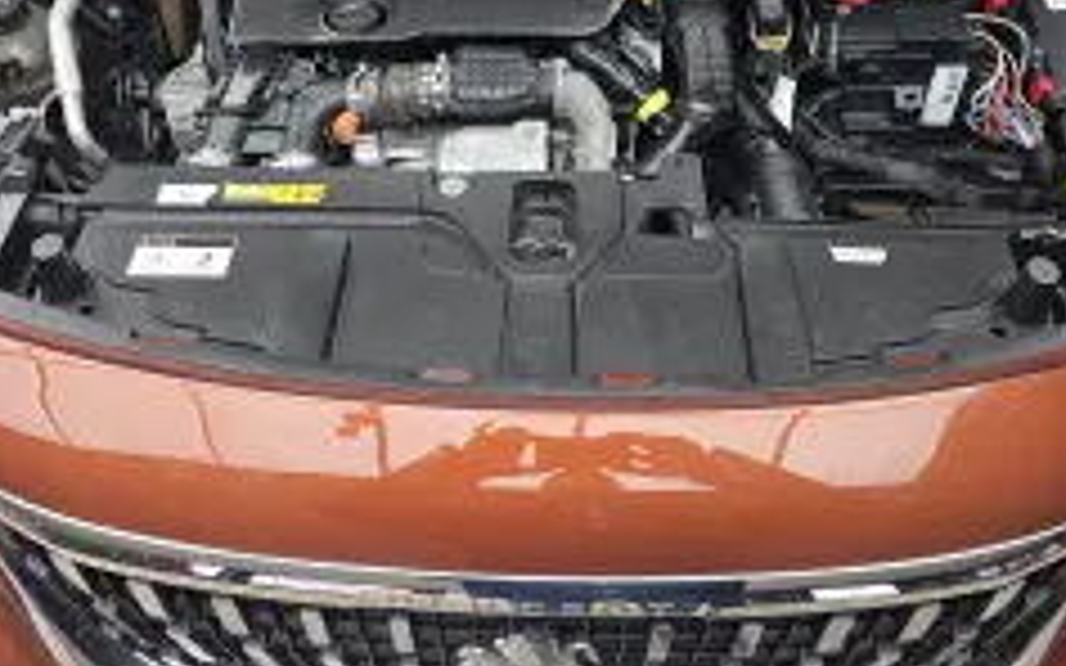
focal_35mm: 37
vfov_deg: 32.9
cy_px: 81
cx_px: 553
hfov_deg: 52.7
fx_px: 1075
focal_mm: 6.25
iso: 40
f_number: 1.7
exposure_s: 1/100
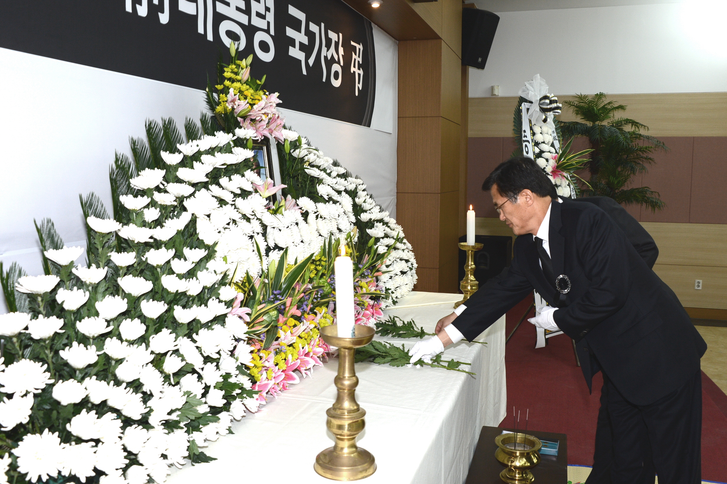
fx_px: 646
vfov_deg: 41.1
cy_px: 242
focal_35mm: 32
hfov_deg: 58.7
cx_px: 364
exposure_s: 1/60
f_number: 7.1
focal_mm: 32
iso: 800
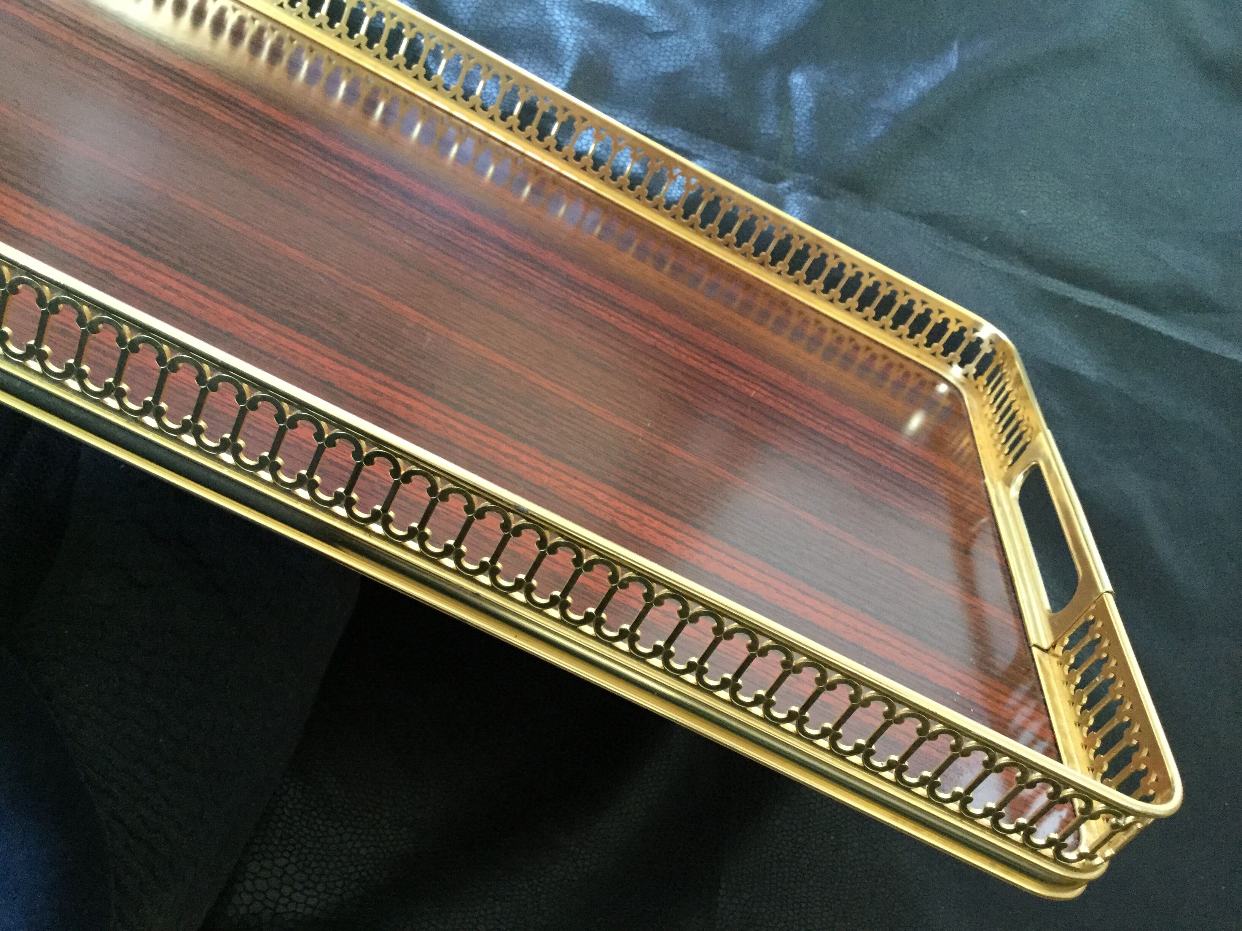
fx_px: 1112
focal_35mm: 31
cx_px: 621
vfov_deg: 45.4
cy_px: 466
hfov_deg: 58.4
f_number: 2.4
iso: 200
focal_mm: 3.3
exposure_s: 1/20
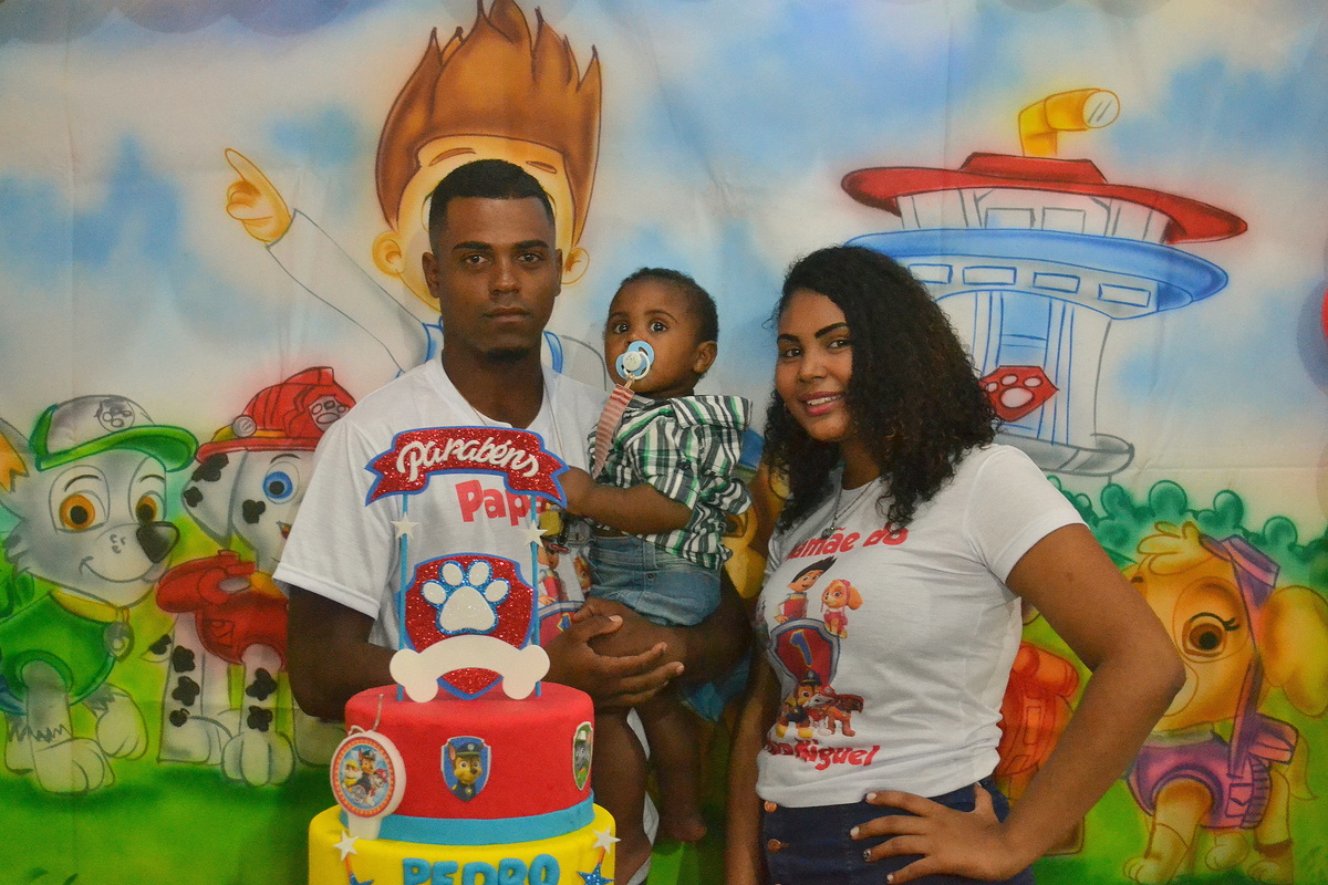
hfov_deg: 38.9
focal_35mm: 51
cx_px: 664
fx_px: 1881
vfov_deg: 26.5
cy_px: 442
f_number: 5
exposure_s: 1/20
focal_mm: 34
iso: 3200
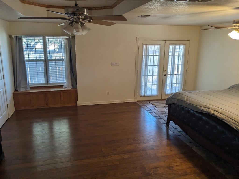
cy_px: 90
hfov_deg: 65.3
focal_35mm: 27
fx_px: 186
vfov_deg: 51.4
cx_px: 120
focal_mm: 4.38
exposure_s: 1/120
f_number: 1.73
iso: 57
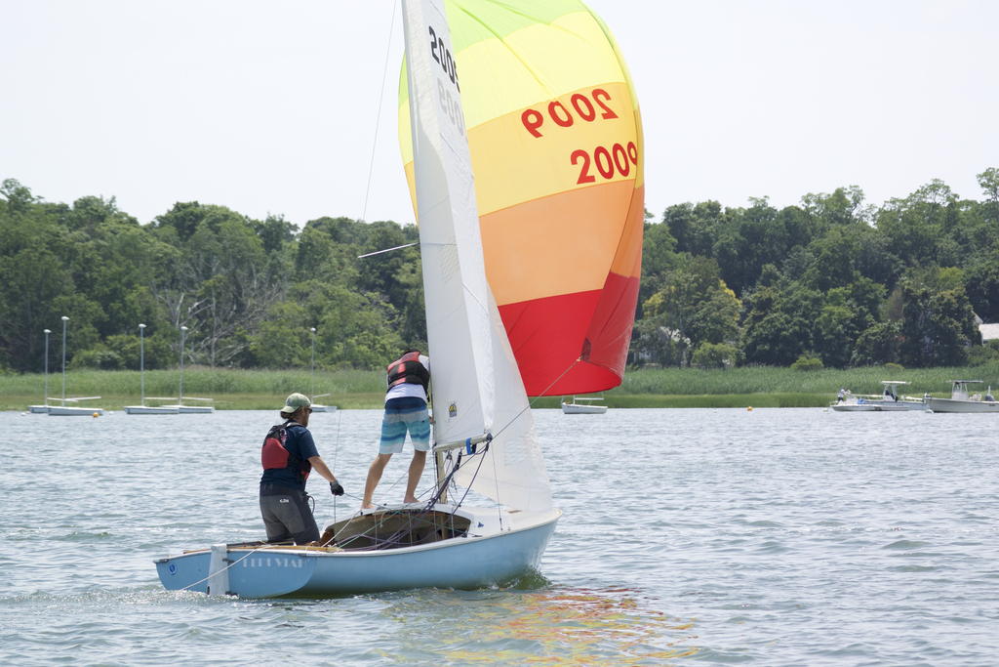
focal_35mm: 227
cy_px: 334
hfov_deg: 9.1
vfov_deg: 6.1
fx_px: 6300
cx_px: 500
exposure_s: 1/800
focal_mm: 84.4
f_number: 4.8
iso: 160
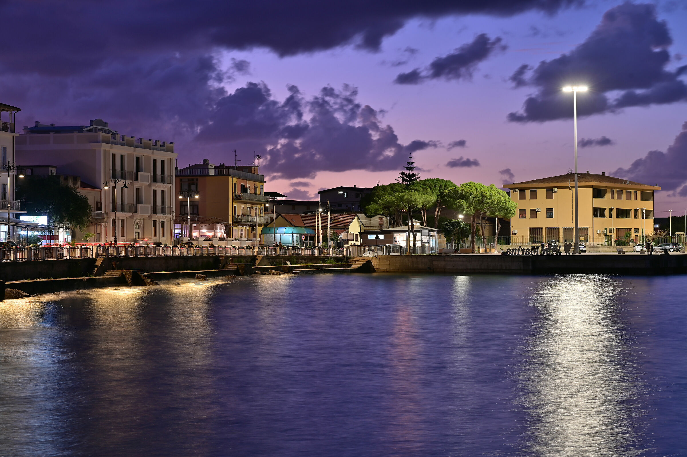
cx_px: 344
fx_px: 1488
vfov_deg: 17.5
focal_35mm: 78
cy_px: 228
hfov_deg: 26.0
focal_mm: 78
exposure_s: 2
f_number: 9
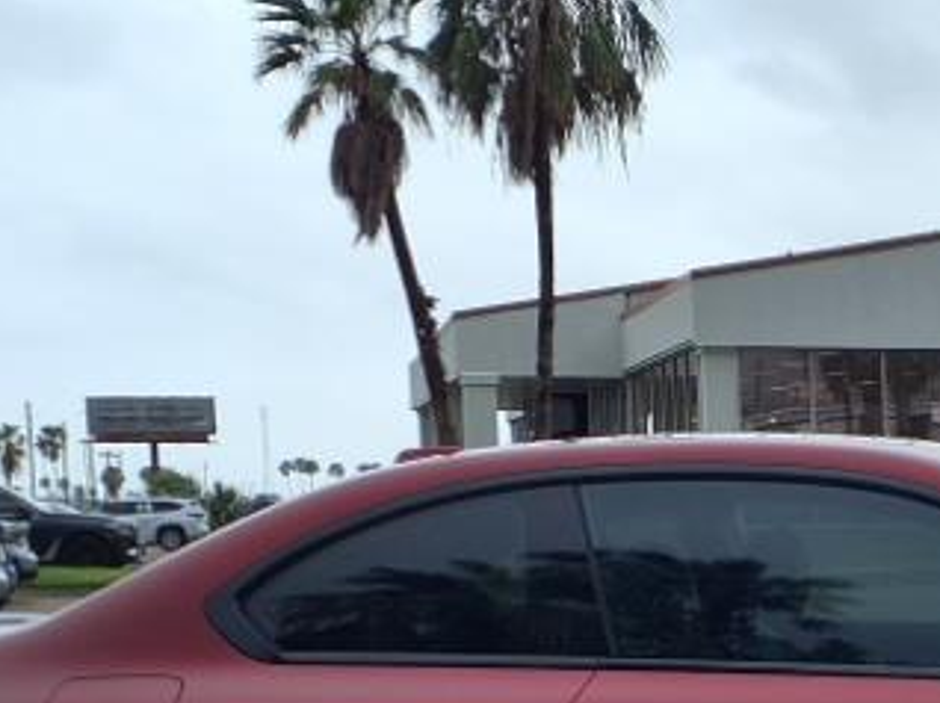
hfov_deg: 21.6
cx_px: 984
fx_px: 2361
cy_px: 753
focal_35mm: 87
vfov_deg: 16.5
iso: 40
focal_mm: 3.58
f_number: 1.9
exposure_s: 1/1250
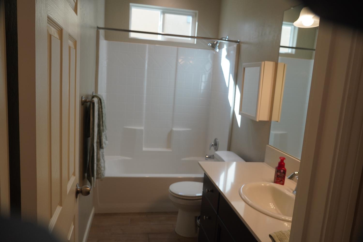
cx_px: 182
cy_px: 121
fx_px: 272
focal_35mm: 27
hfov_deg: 67.4
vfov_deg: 47.9
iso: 250
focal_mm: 18
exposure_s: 1/160
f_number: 4
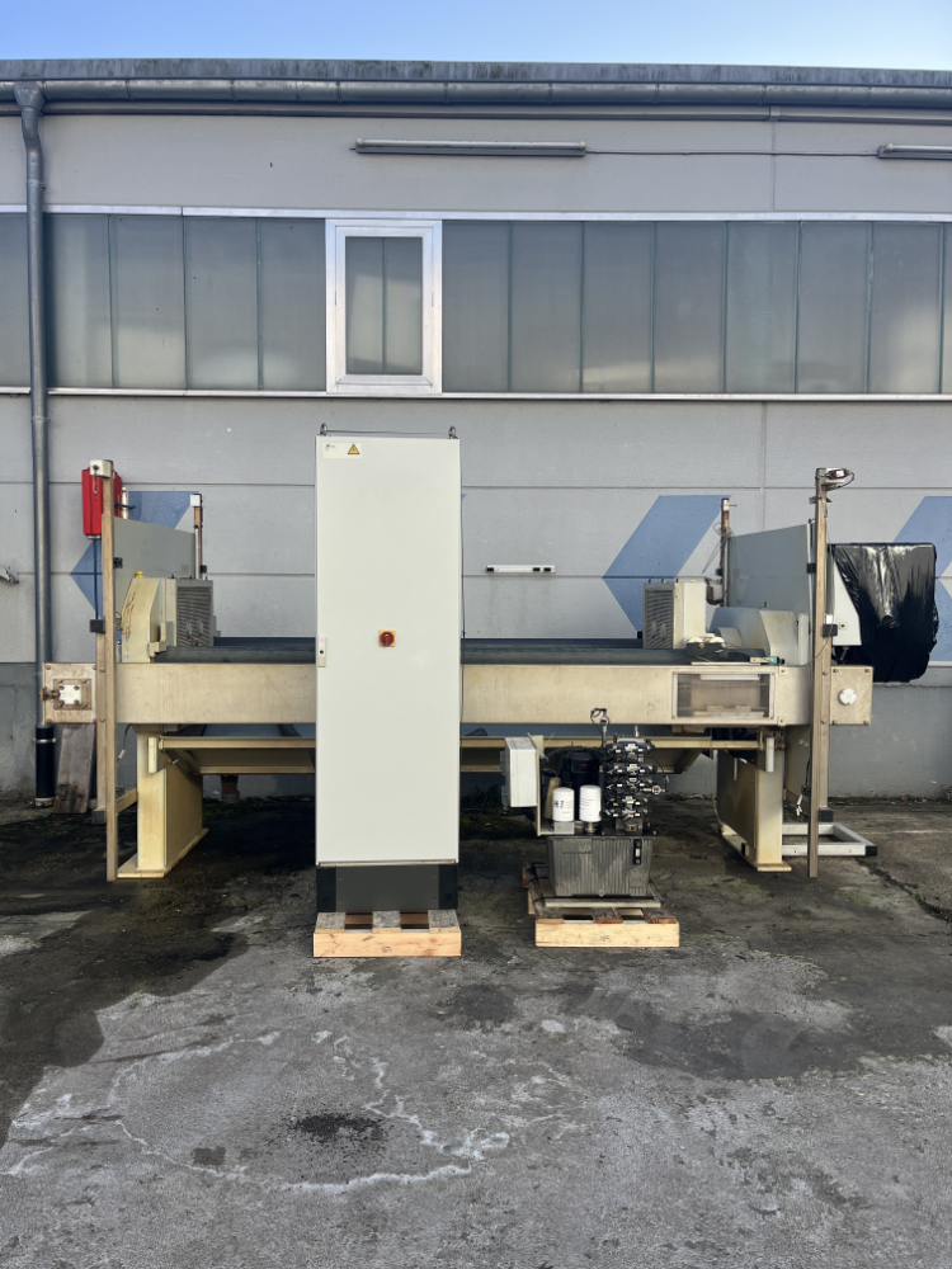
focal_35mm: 26
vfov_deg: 67.3
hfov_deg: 53.1
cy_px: 634
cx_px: 476
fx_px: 953
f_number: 1.6
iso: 50
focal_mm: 5.1
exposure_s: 1/1212
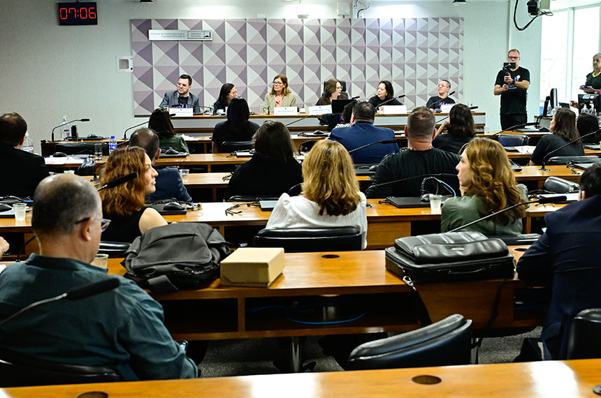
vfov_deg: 25.0
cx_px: 300
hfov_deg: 36.9
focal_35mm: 54
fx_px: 900
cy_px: 199
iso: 4000
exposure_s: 1/250
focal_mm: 36
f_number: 4.5
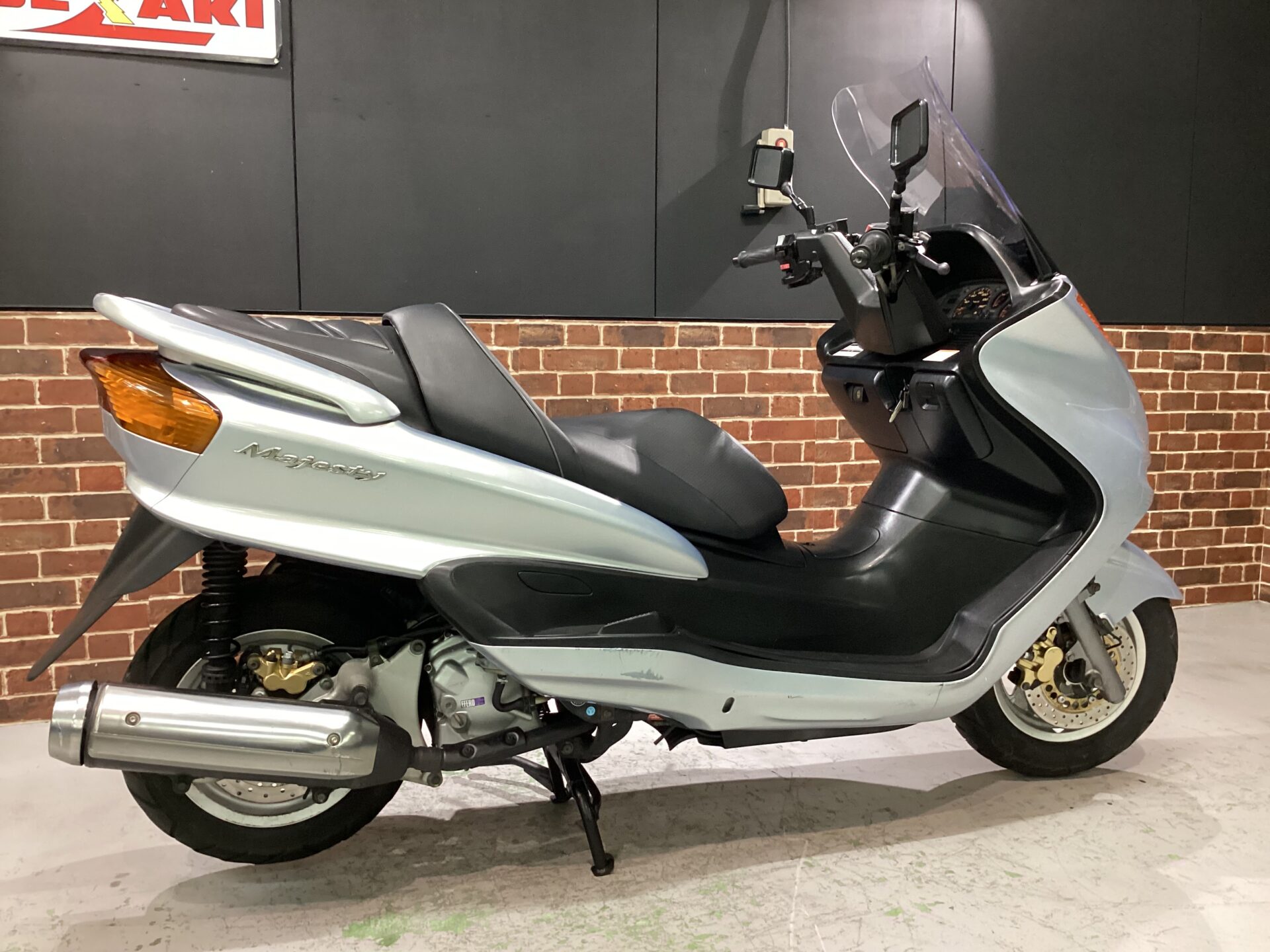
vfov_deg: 45.4
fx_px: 1137
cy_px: 476
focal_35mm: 31
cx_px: 635
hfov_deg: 58.4
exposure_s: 1/40
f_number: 2.4
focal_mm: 3.3
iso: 400
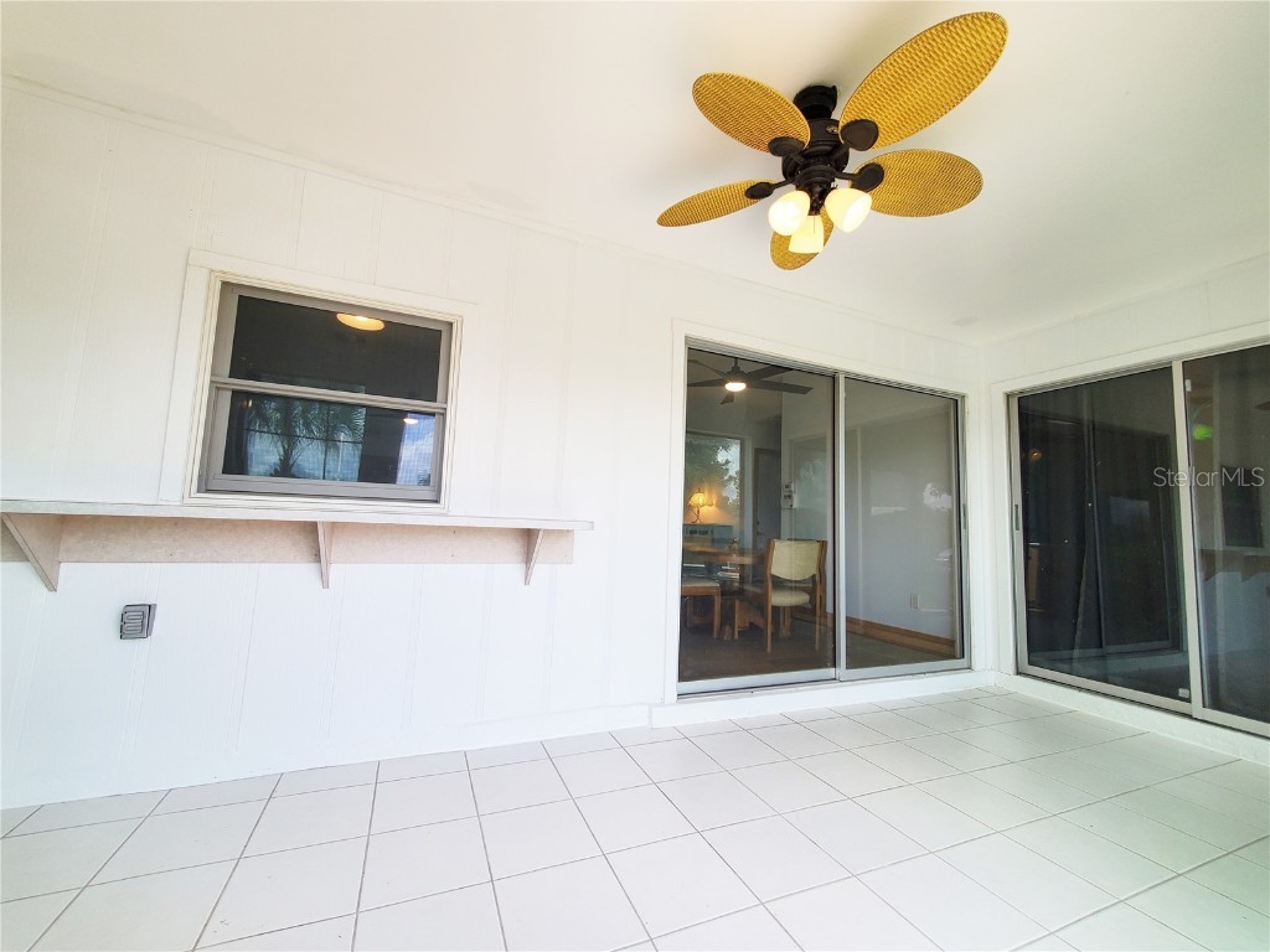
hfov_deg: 106.2
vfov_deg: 89.9
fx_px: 477
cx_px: 635
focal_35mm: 13
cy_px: 476
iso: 50
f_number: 2.2
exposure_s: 1/182
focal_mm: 1.8
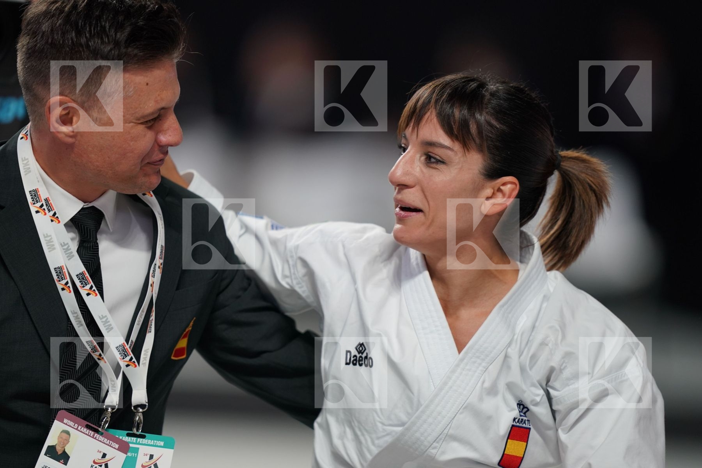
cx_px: 351
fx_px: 7799
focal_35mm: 400
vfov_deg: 3.4
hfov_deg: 5.2
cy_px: 234
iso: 800
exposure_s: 1/400
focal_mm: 400
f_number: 2.8
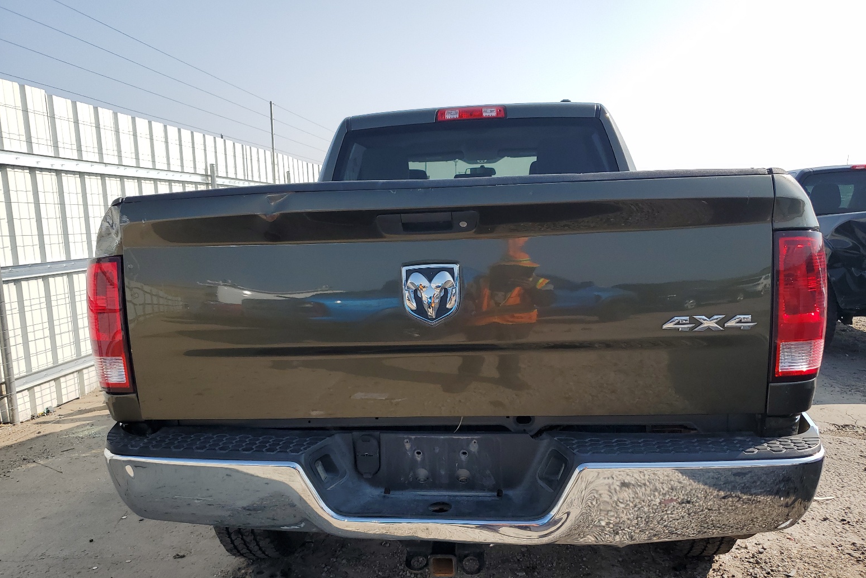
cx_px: 447
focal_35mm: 28
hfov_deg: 65.5
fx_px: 674
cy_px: 334
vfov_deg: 46.2
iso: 50
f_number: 1.5
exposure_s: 1/2500
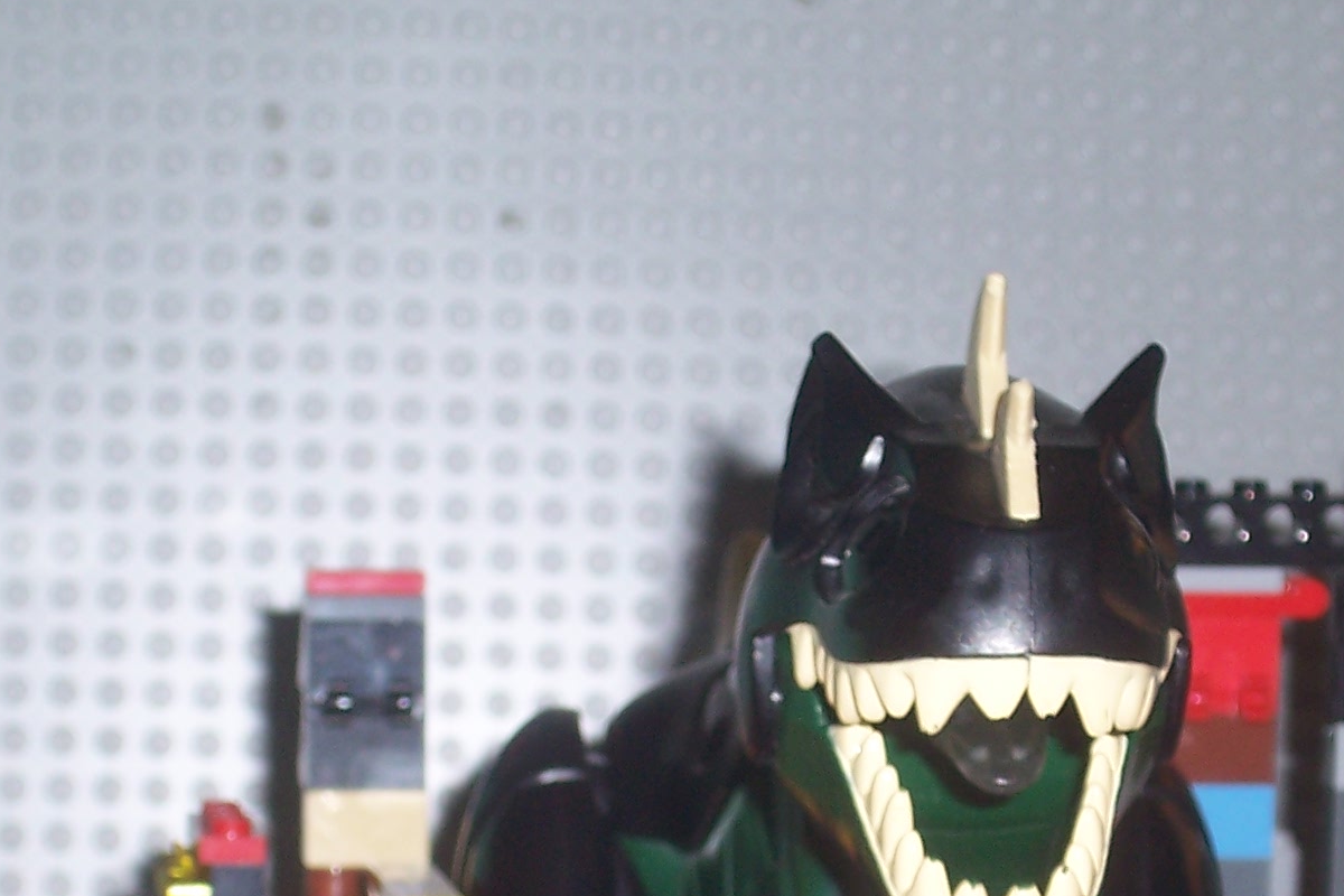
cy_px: 967
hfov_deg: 11.3
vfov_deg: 7.5
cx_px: 760
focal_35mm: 182
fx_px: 6794
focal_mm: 13.5
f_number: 4.1
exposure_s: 1/90
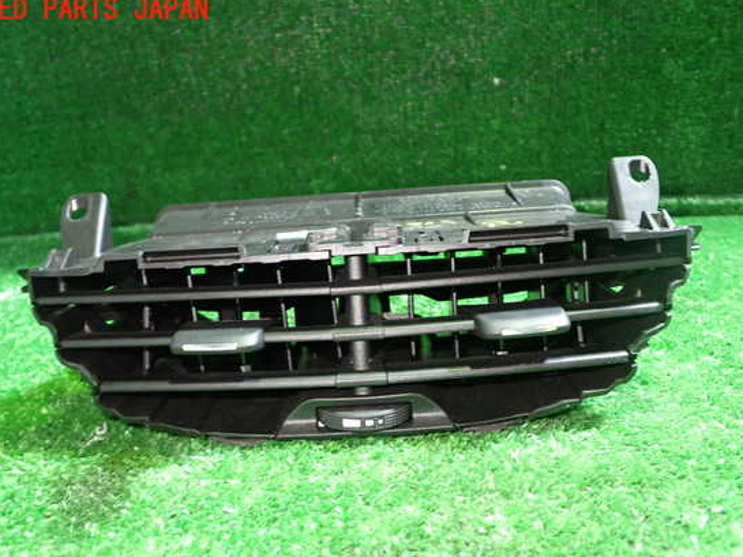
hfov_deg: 55.3
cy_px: 300
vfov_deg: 42.9
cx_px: 369
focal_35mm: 33
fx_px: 708
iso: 800
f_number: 2.3
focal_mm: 5.4
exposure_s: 1/30
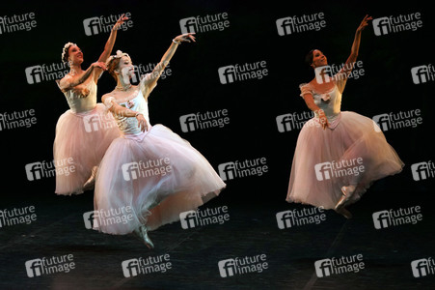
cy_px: 145
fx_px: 2415
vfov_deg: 6.9
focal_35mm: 200
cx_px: 218
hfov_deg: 10.3
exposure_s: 1/500
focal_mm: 200
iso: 6400
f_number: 6.3
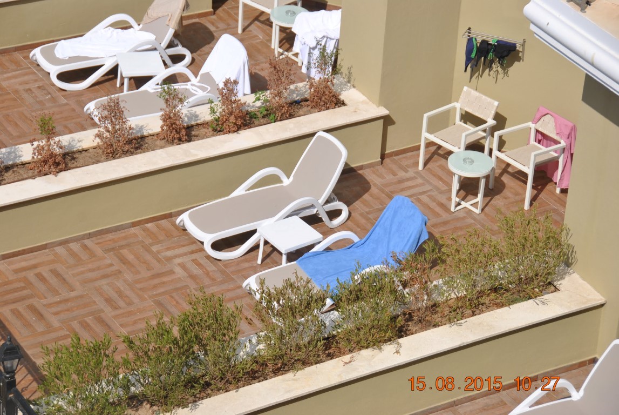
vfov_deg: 10.2
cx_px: 310
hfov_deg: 15.2
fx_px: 2324
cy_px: 208
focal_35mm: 135
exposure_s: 1/800
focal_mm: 90
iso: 100
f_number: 7.1
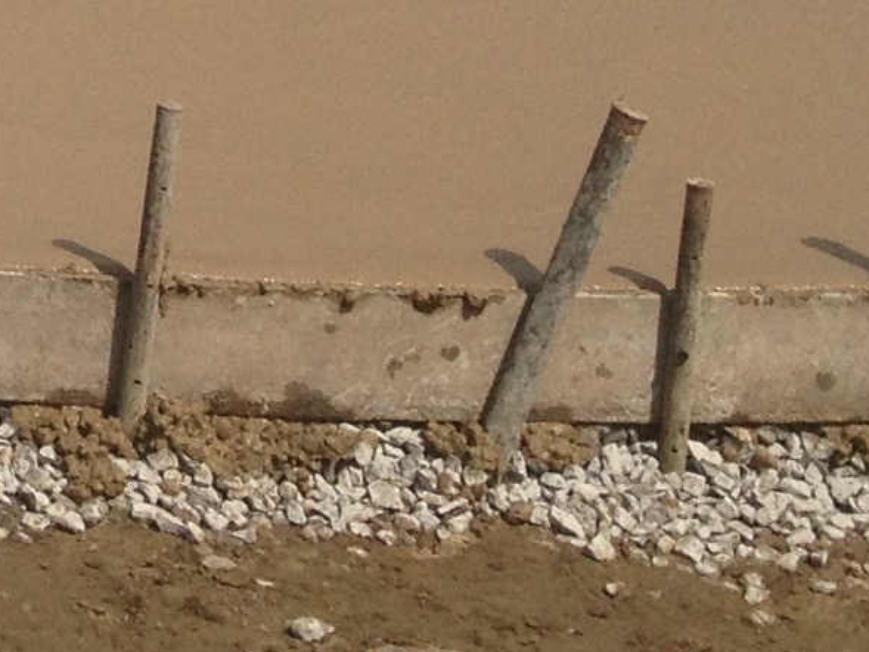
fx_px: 4871
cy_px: -979
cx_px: -1176
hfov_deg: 9.2
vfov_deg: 7.1
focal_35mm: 194
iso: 50
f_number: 2.4
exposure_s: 1/2304
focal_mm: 4.28
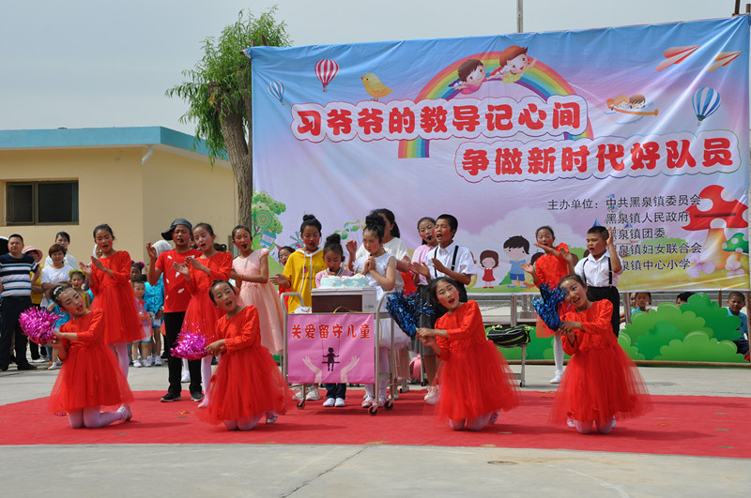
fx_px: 1312
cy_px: 249
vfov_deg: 21.5
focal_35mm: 63
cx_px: 376
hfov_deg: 31.9
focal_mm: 42
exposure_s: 1/320
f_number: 9
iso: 200
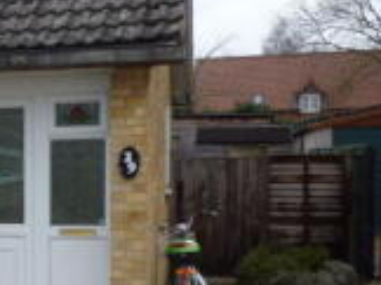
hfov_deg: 19.0
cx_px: -203
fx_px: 989
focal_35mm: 90
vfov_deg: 16.3
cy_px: 223
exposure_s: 1/125
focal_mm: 4.4
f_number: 2.8
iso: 100
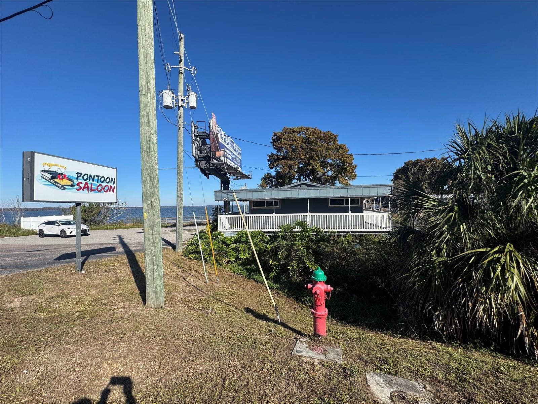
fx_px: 218
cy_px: 202
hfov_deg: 102.1
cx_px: 269
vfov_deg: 85.7
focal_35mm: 14
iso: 50
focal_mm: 2.22
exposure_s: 1/1880
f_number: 2.2
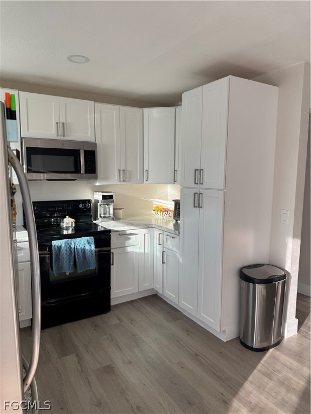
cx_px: 156
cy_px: 207
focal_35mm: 24
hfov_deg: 56.8
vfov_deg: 71.6
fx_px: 287
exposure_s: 1/121
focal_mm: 6.76
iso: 64
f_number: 1.78
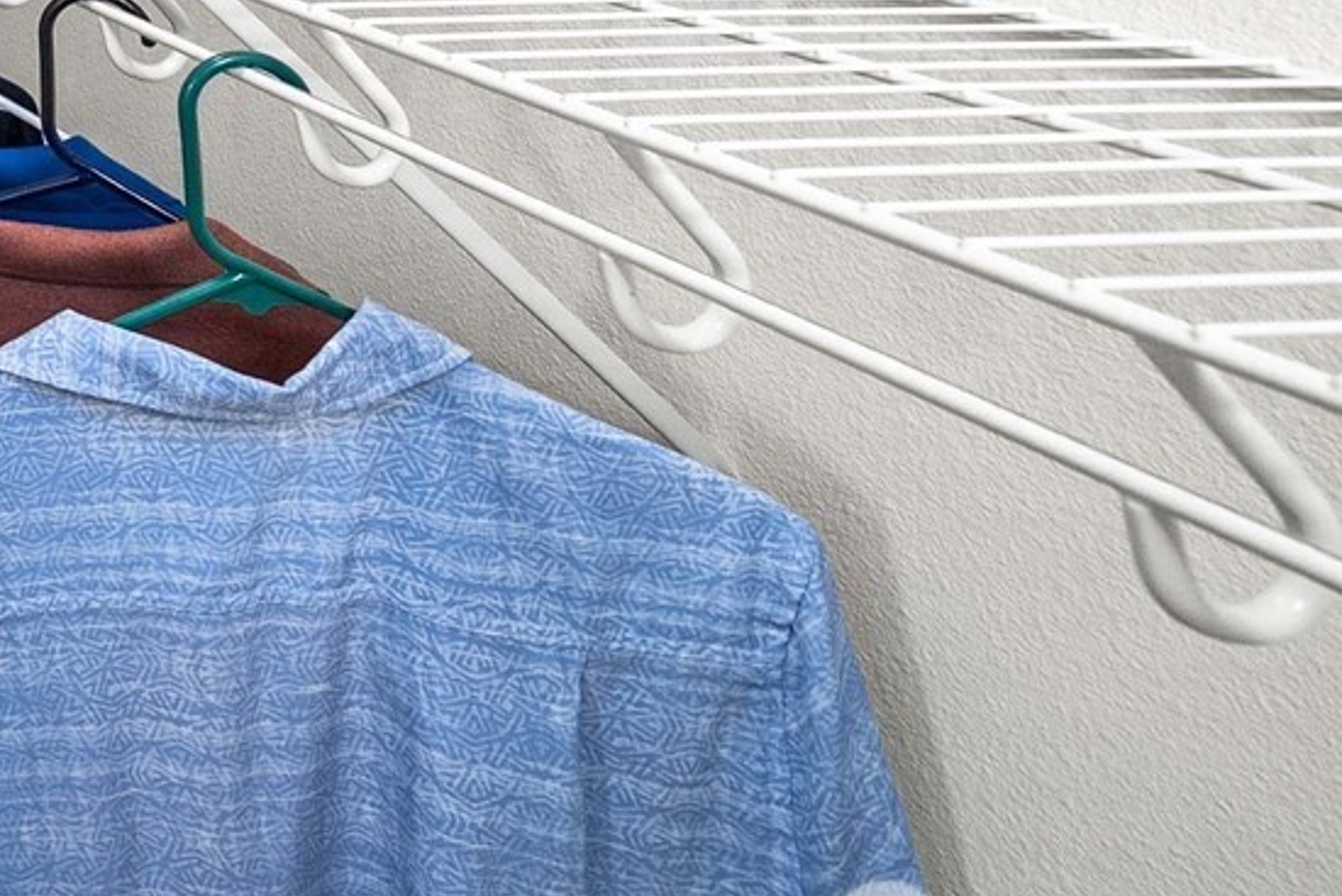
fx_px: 1380
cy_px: -347
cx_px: -648
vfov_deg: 27.9
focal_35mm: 37
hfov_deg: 30.1
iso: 320
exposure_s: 1/60
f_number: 7.1
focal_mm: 12
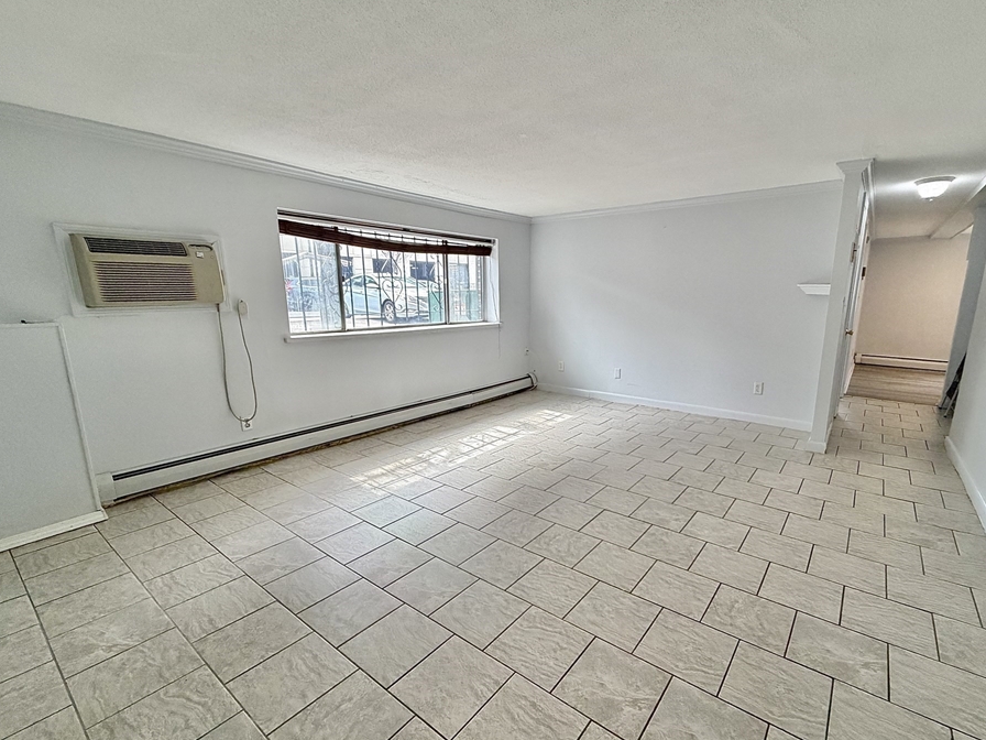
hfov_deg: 94.0
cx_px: 556
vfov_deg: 78.0
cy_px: 391
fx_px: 456
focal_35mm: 16
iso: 320
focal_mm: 2.22
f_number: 2.2
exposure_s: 1/120
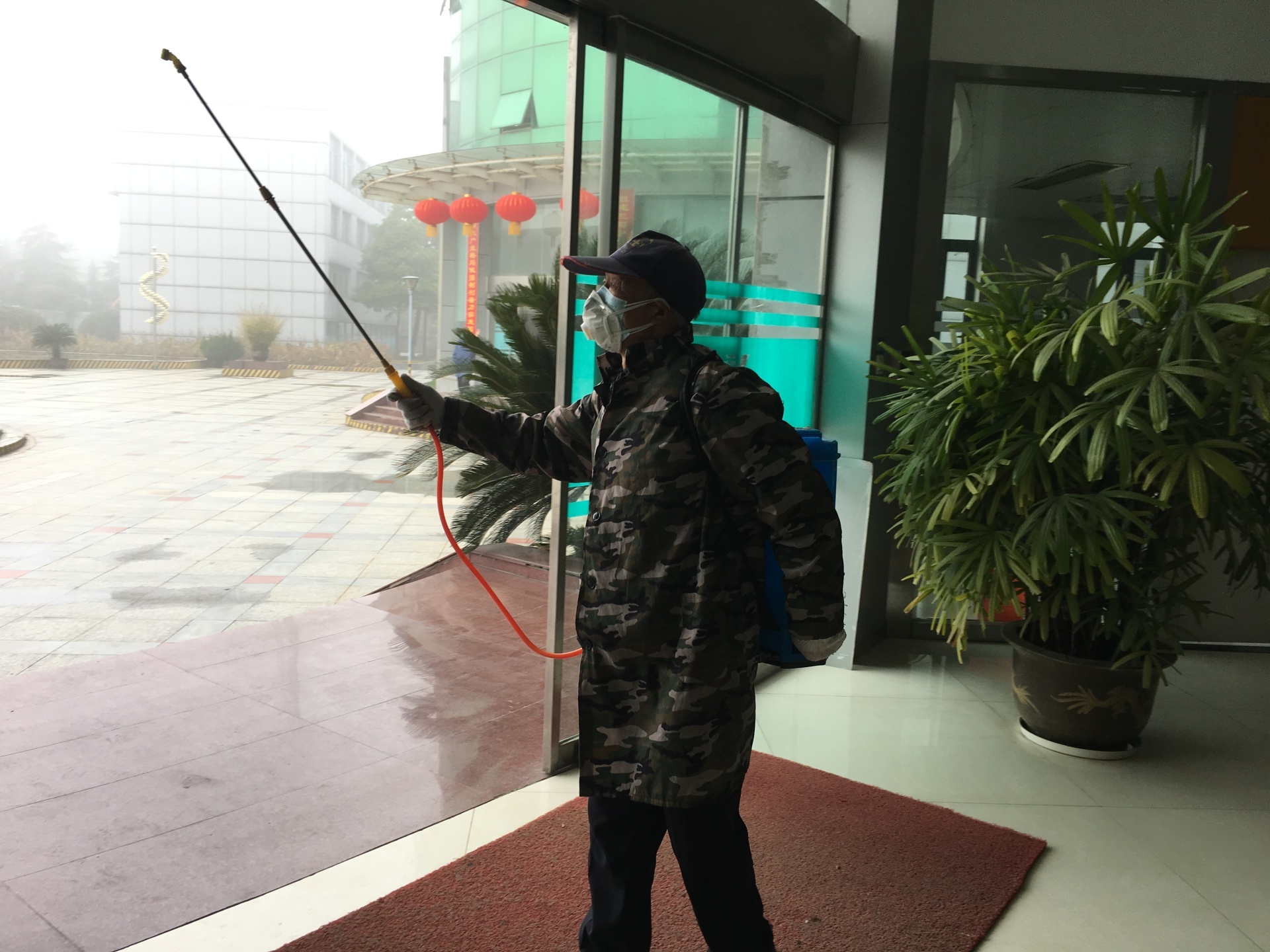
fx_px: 1064
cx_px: 635
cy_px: 476
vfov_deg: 48.2
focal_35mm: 29
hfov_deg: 61.7
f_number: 2.2
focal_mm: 4.15
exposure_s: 1/103
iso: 25
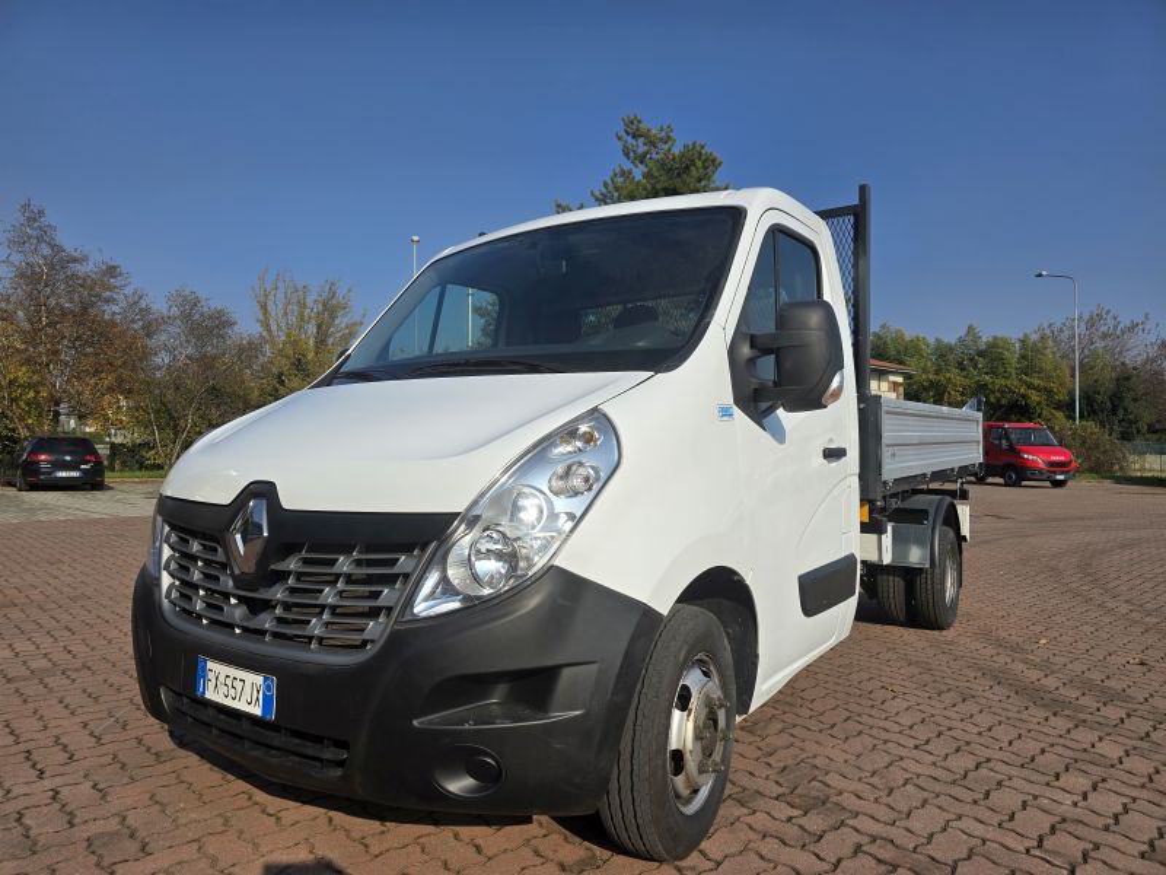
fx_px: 775
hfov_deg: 73.9
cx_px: 583
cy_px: 438
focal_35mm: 23
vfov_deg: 58.9
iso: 12
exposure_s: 1/1142
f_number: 1.7
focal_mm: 6.3
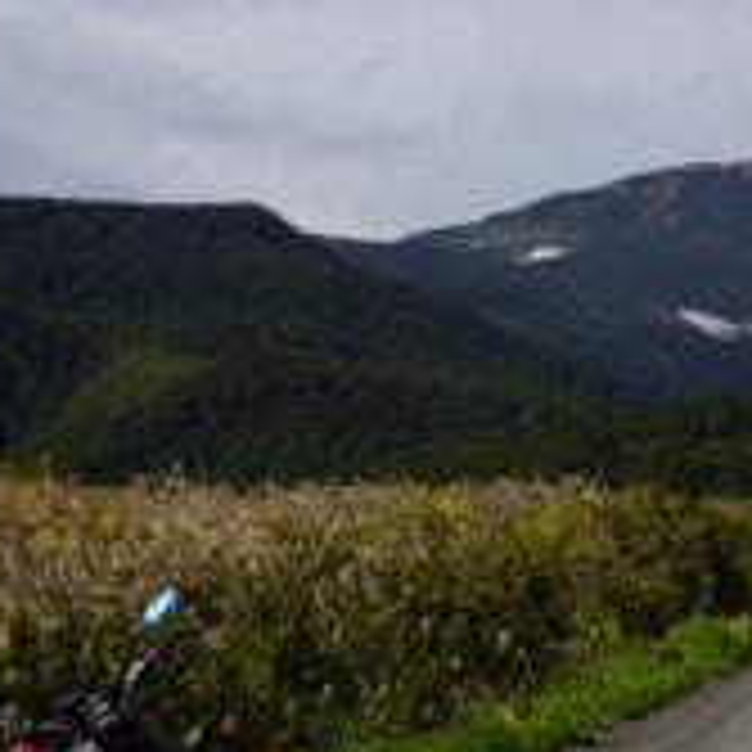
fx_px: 2704
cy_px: -216
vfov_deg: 15.1
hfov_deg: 15.1
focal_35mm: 110
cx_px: 984
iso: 100
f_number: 13
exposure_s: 1/250
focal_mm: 18
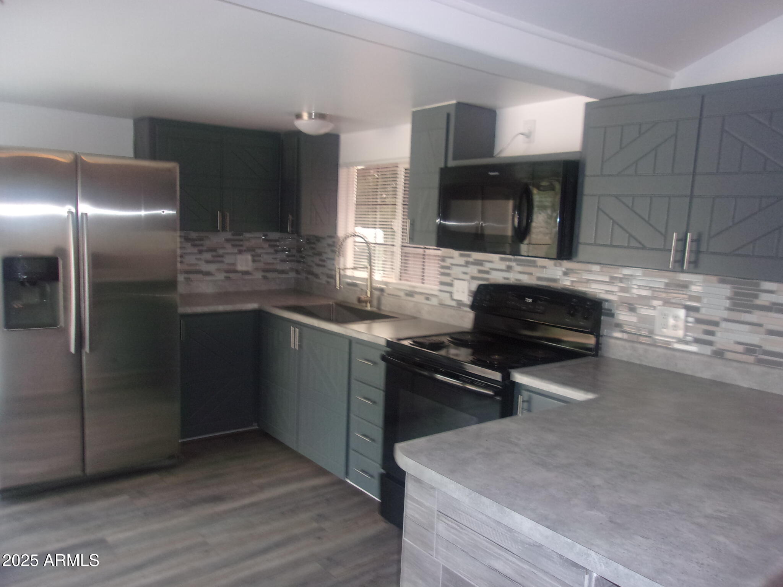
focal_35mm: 27
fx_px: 611
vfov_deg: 51.4
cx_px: 392
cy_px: 294
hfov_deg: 65.3
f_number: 3
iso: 200
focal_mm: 4.9
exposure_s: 1/34
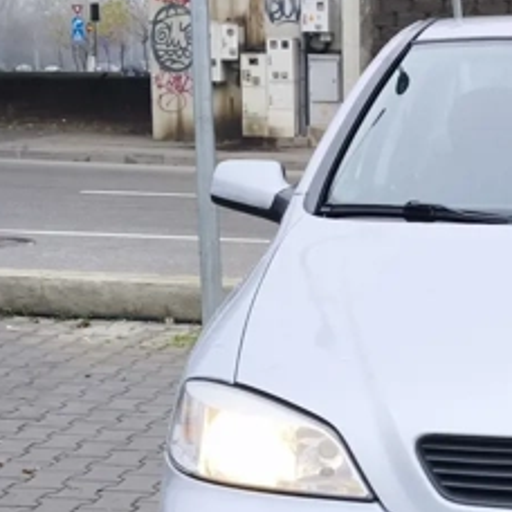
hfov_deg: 18.8
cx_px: 552
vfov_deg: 19.2
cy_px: 451
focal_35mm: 89
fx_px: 1489
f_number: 1.6
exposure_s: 1/350
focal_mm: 6.57
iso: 50
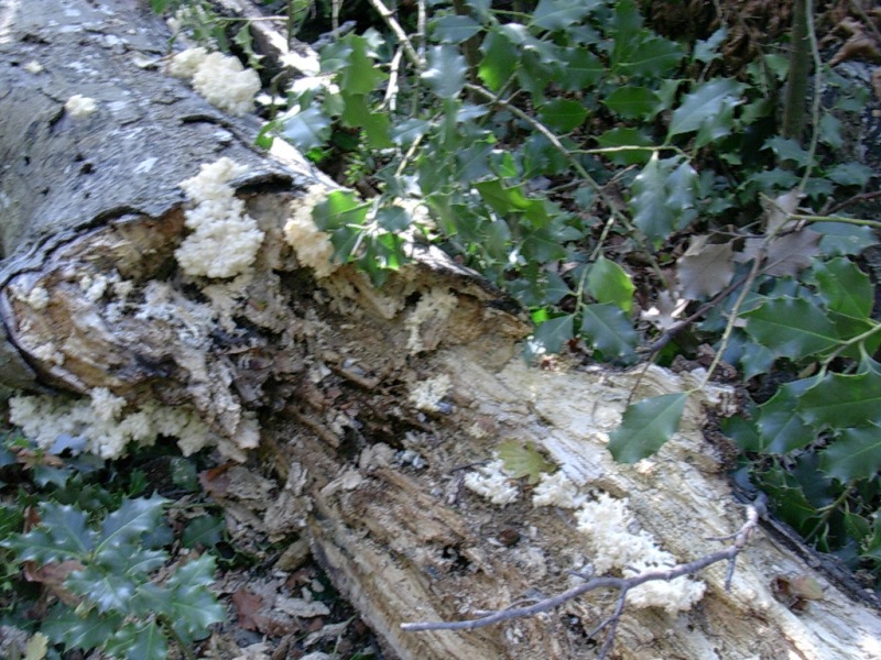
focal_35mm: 45
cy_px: 330
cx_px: 440
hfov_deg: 42.1
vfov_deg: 32.2
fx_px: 1145
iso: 70
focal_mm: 6.7
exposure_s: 1/33.9
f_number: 2.9
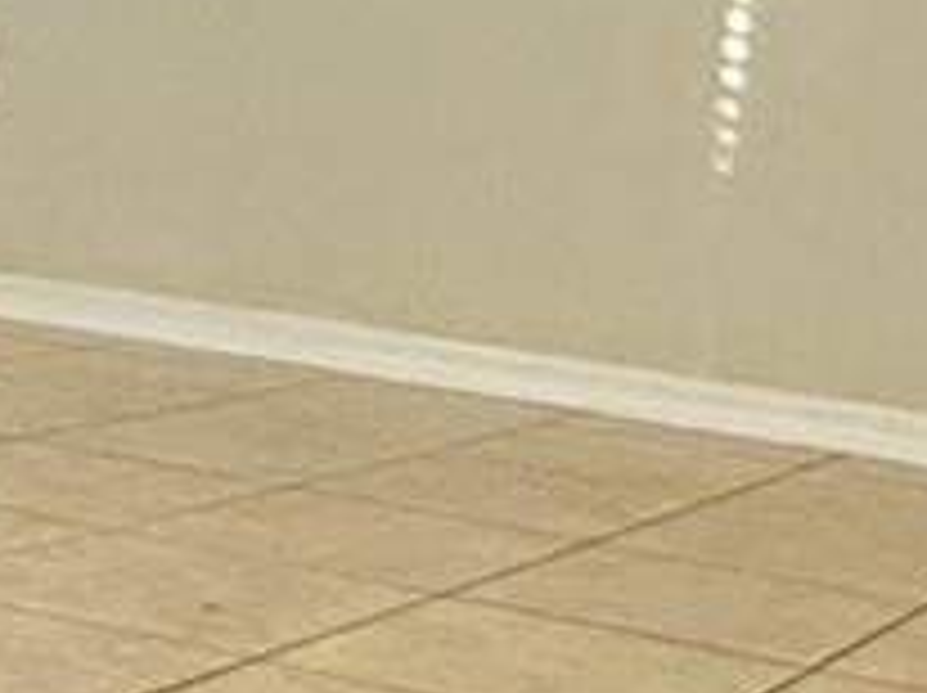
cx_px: 446
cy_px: 207
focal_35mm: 109
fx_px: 2916
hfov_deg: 18.1
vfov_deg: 13.5
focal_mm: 2.22
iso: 500
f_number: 2.2
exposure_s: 1/60
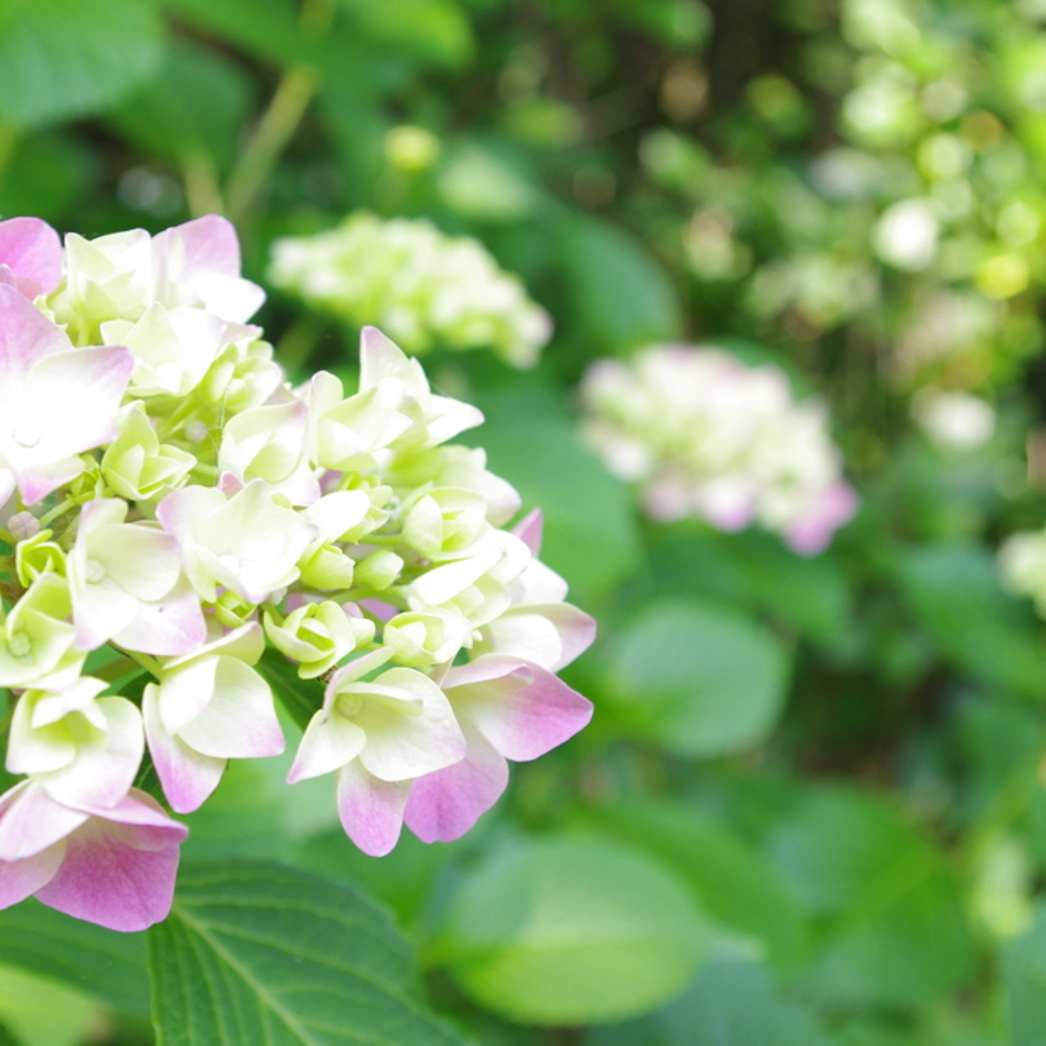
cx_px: 291
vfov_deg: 36.1
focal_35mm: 47
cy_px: 532
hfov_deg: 35.4
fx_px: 1607
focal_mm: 24.38
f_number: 5.6
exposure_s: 1/50
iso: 200
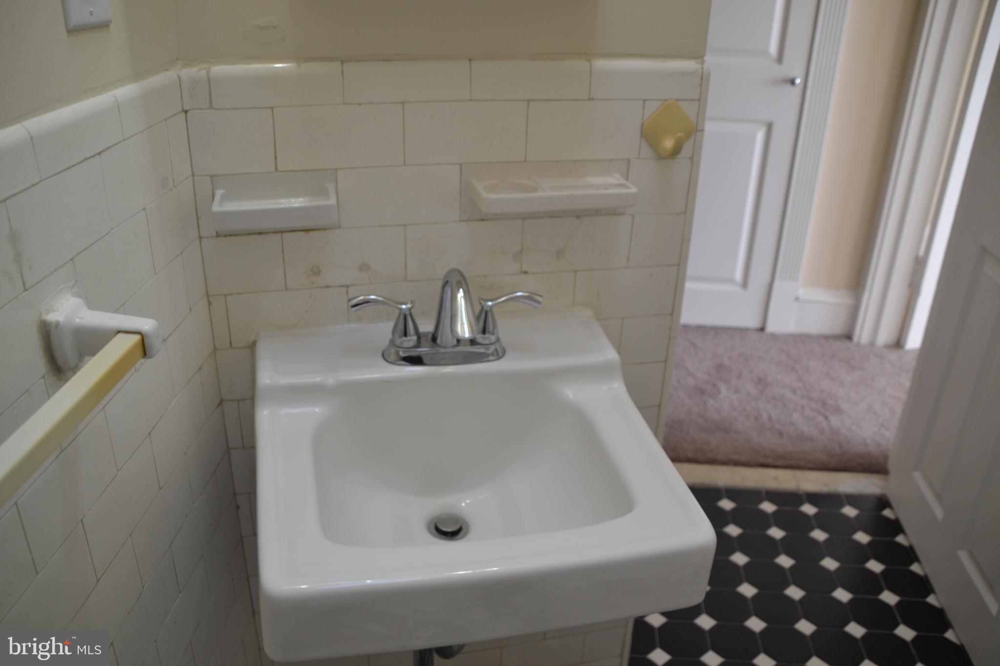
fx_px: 833
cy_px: 333
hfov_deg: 61.9
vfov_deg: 43.6
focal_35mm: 30
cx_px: 500
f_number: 3.8
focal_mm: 20
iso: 400
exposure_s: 1/60
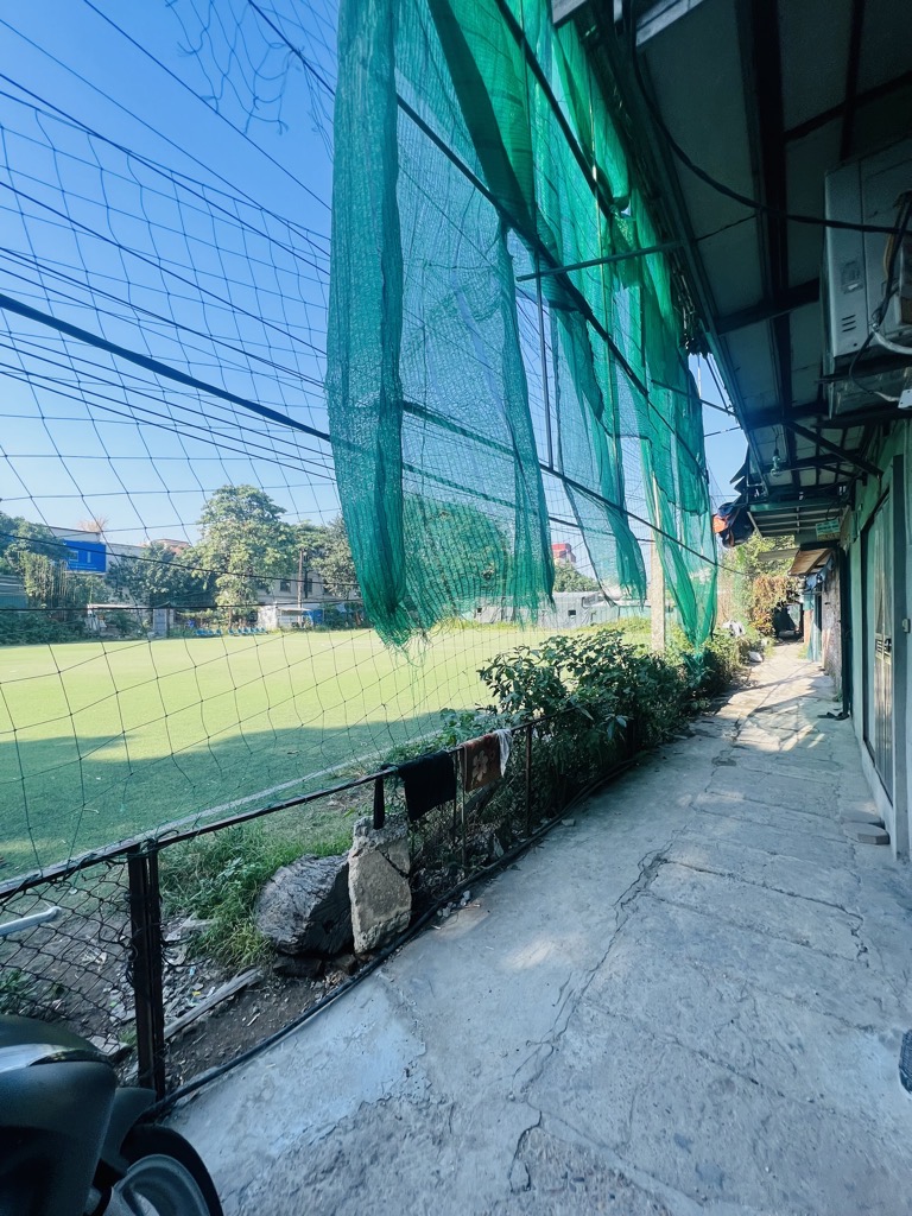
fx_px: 457
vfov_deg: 106.2
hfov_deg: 89.9
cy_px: 608
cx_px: 456
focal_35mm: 13
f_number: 1.8
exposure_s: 1/576
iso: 32
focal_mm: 1.57
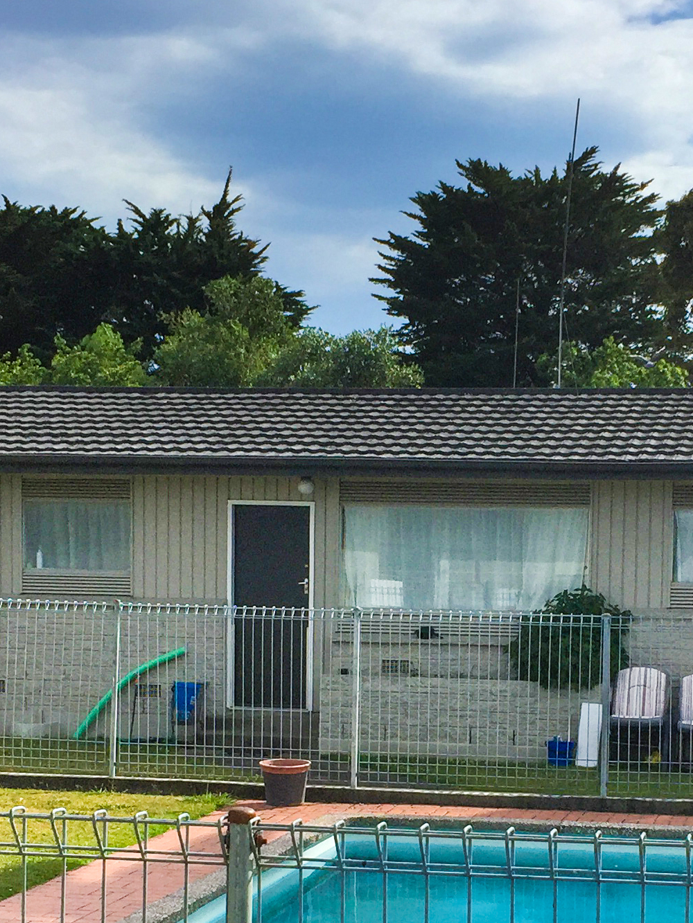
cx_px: 468
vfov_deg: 27.0
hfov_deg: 20.6
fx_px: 1895
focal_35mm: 71
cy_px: 699
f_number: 2.2
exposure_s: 1/4950
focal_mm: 4.15
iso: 32
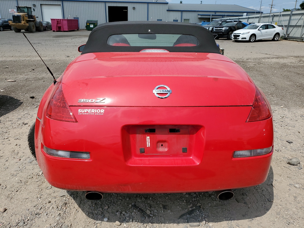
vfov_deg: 53.1
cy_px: 114
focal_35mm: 26
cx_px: 152
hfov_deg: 67.3
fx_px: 228
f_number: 1.5
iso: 50
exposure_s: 1/5000
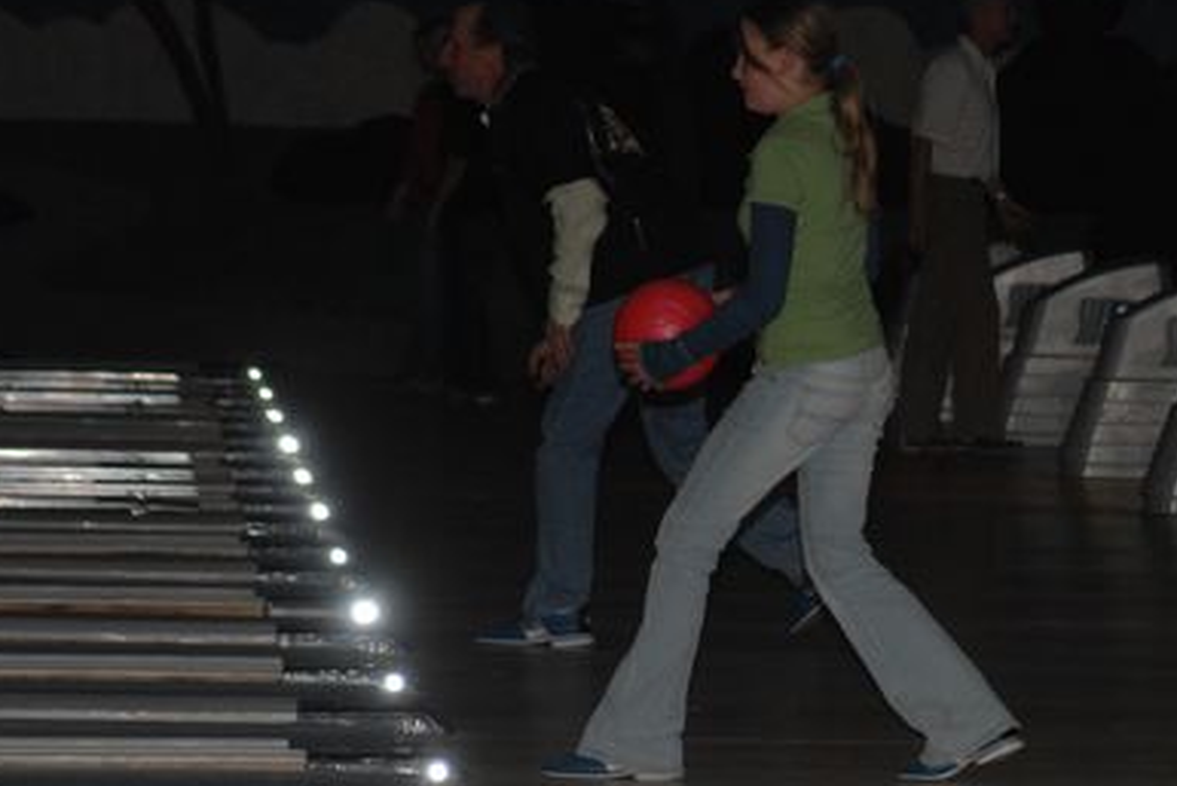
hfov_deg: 6.1
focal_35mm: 336
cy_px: 460
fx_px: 10983
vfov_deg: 4.1
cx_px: 859
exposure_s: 1/125
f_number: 5.3
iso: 400
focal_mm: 135
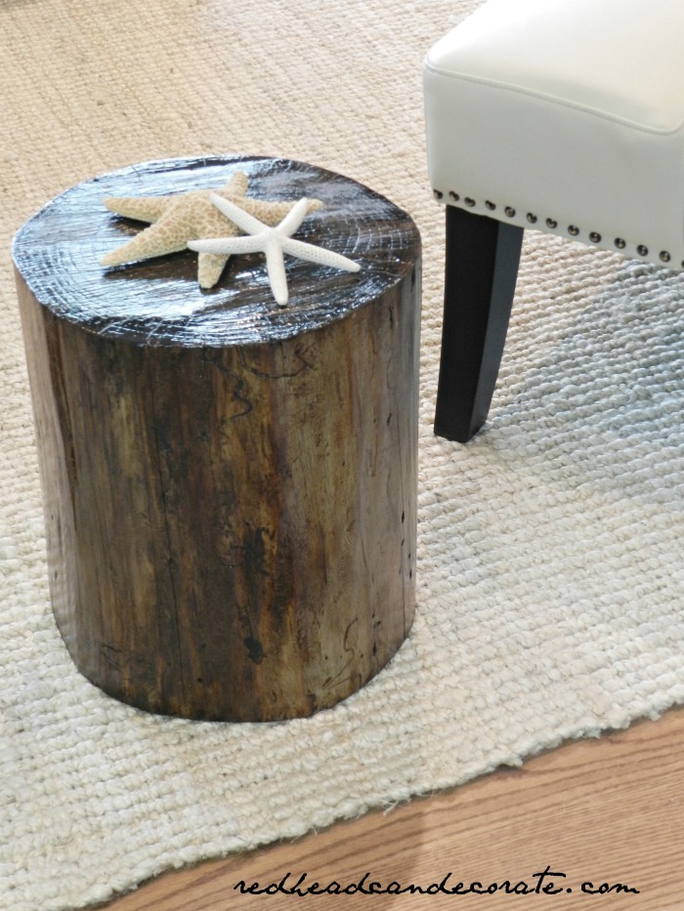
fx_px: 1791
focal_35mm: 68
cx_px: 342
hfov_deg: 21.6
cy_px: 456
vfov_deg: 28.6
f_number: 4.7
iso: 400
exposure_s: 1/4
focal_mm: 12.1
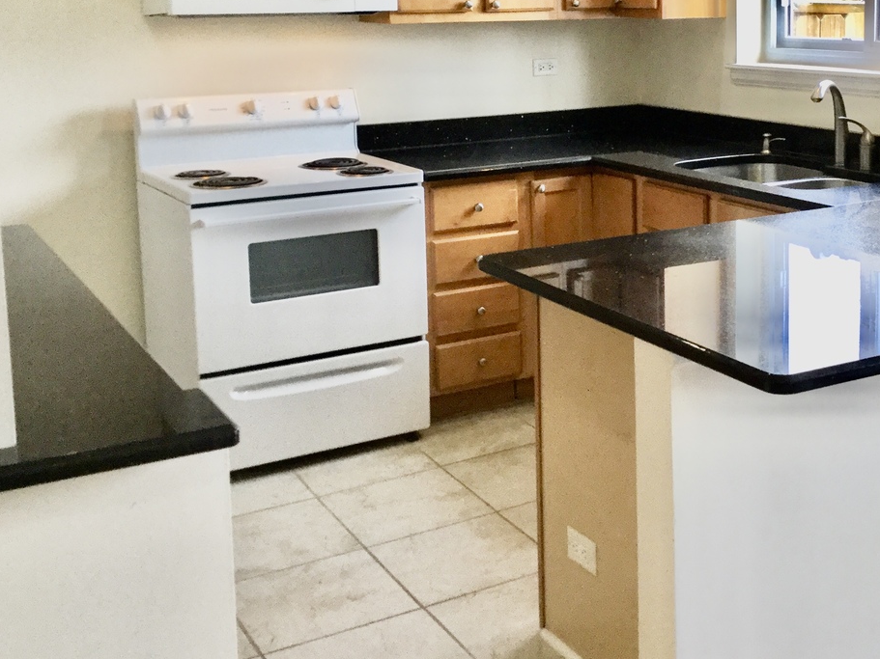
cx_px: 614
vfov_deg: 29.2
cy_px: 161
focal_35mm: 49
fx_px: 1246
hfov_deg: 38.3
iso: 32
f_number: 2.4
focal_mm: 3.3
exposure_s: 1/30
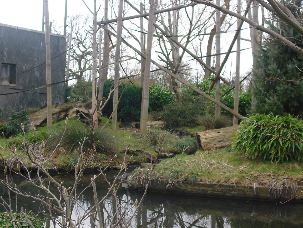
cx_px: 148
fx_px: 438
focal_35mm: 50
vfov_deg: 29.1
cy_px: 109
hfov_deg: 38.2
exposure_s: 1/160
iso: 100
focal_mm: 6.3
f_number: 3.1
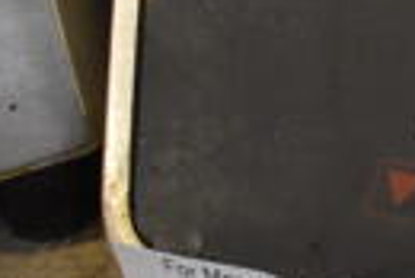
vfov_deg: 9.3
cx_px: 840
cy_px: -26
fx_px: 1700
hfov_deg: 12.3
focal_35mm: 147
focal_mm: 21
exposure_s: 1/20
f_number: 3.8
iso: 3200
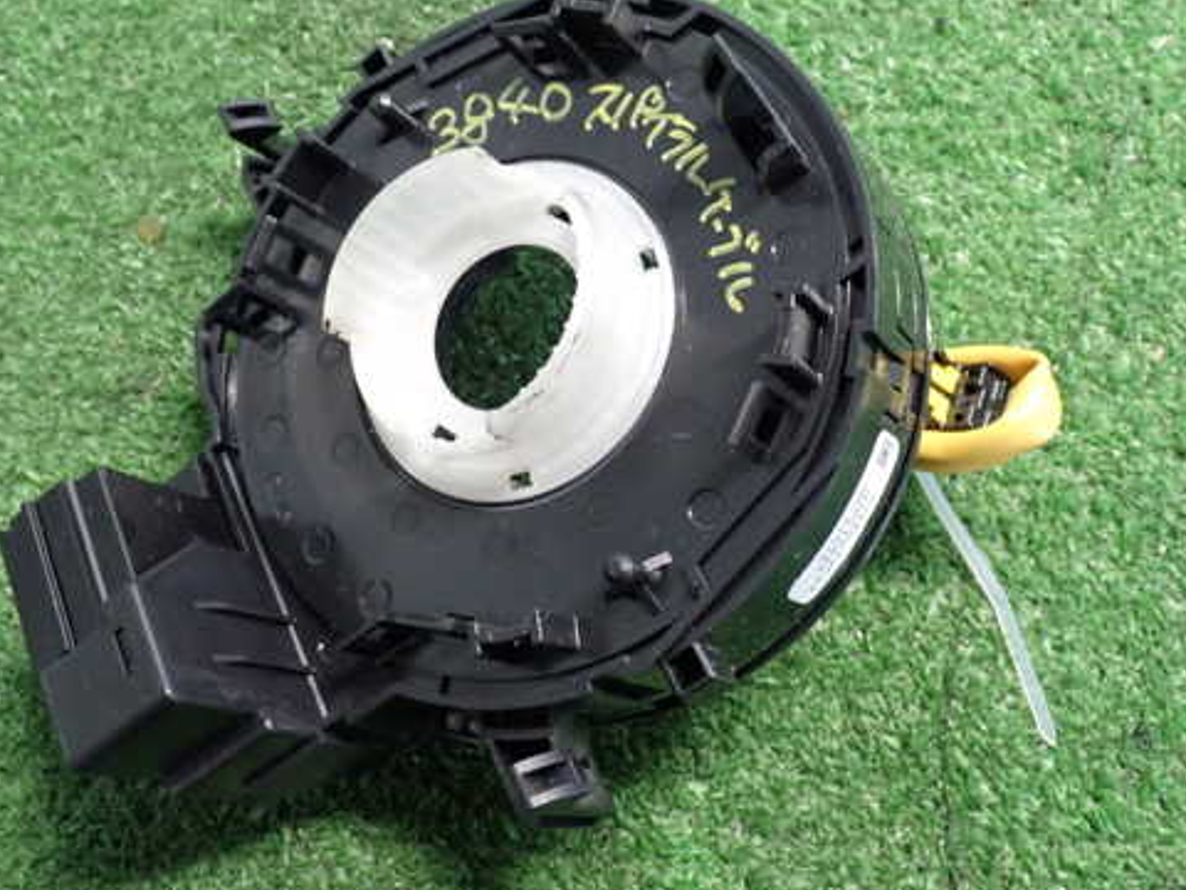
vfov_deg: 32.2
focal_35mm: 45
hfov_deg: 42.0
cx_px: 524
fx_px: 1542
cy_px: 415
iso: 800
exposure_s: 1/10
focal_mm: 6.37
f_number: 3.5
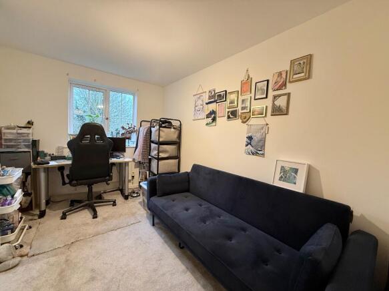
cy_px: 146
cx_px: 194
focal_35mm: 14
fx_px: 157
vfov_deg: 85.7
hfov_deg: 102.1
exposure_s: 1/50
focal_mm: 2.22
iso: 200
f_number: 2.2
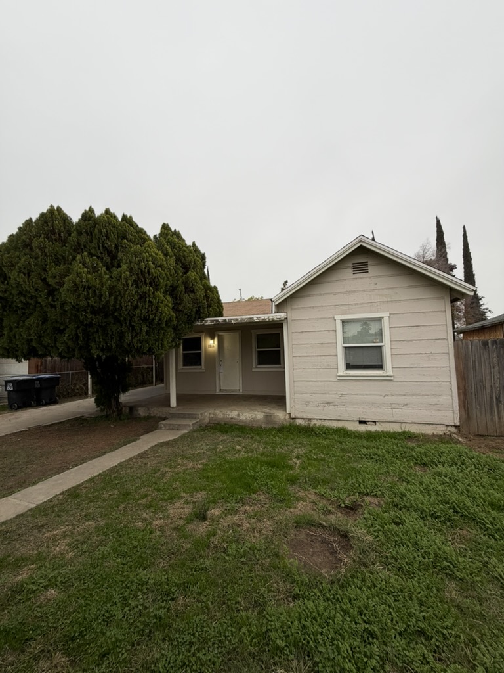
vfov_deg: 102.1
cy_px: 336
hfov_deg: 85.7
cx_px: 252
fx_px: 272
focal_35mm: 14
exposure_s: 1/121
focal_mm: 2.22
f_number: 2.2
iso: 50
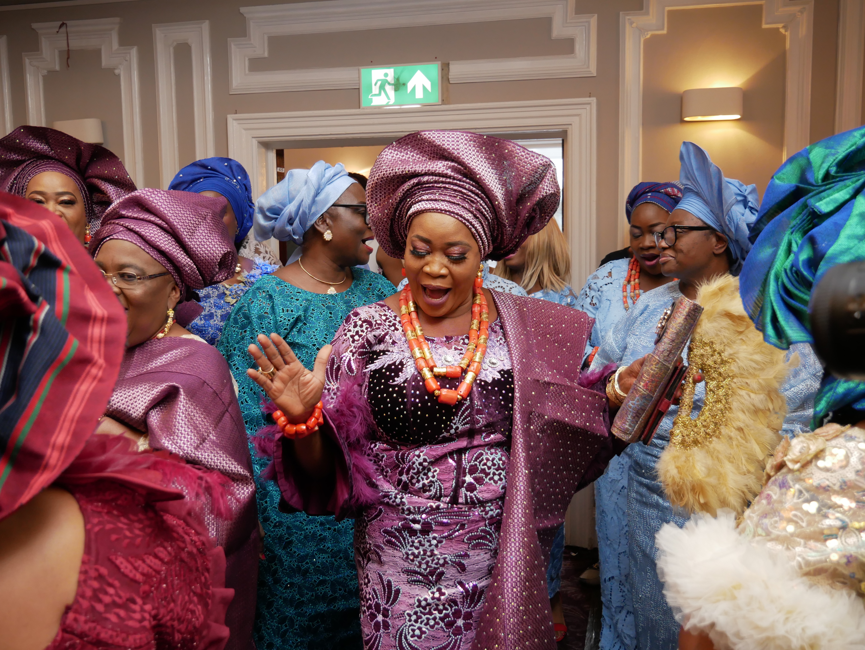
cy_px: 325
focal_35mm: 34
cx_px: 432
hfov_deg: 53.9
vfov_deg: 41.8
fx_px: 850
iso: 800
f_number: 3.8
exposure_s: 1/60
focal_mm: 17
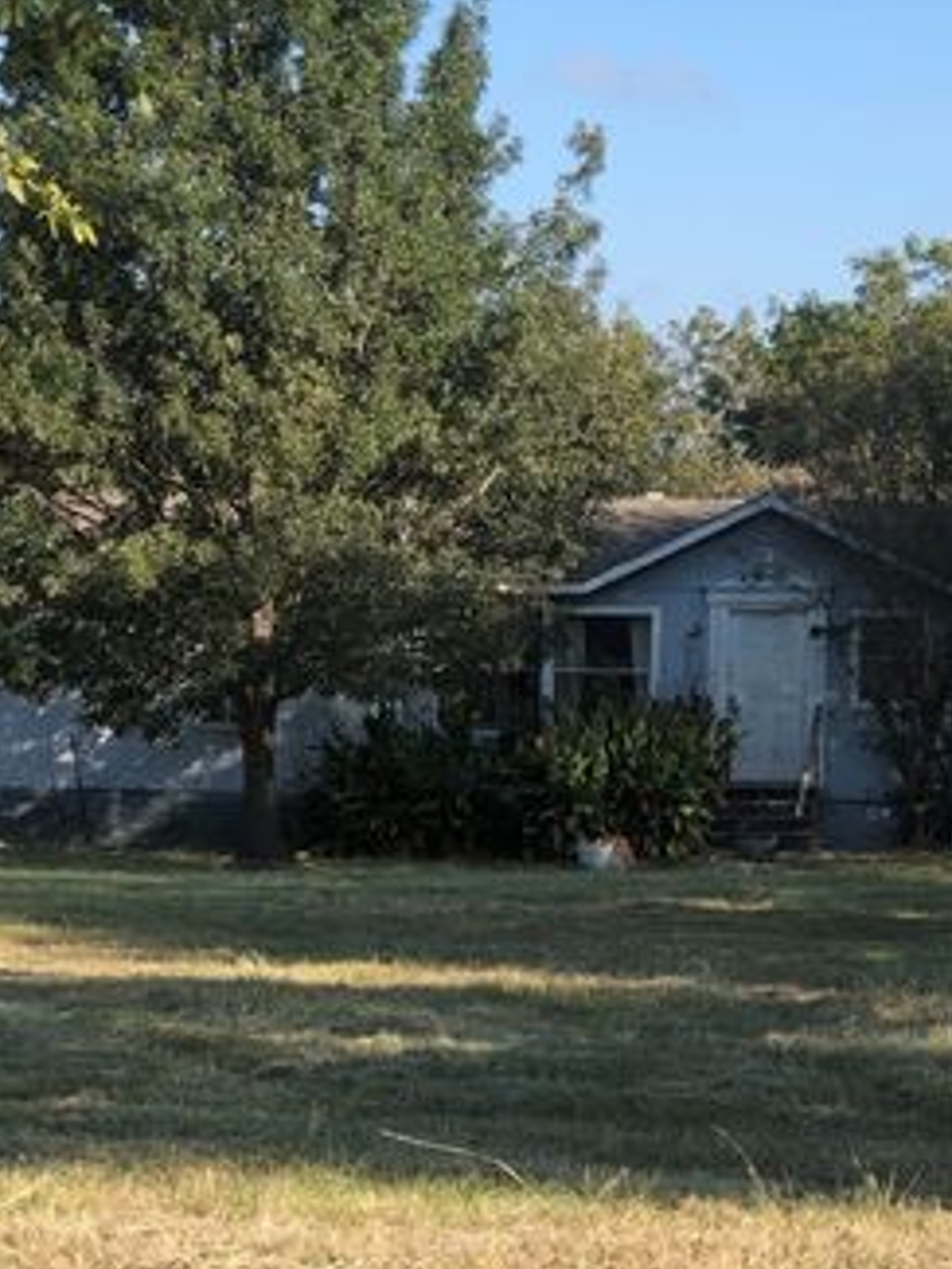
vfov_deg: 16.8
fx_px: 4287
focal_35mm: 117
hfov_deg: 12.7
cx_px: 531
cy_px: 467
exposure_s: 1/395
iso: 20
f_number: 2.8
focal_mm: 6.6
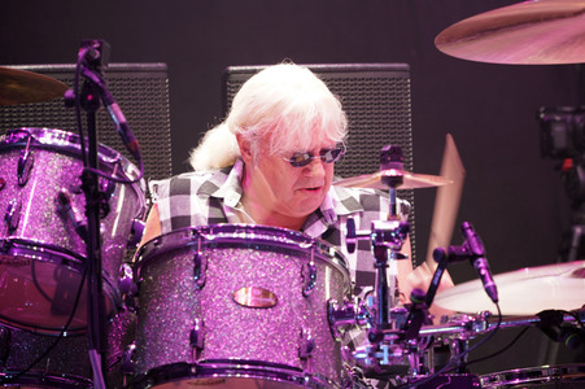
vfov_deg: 6.9
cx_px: 292
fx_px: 3248
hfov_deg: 10.3
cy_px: 194
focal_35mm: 200
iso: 640
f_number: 5.6
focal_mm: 200
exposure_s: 1/25
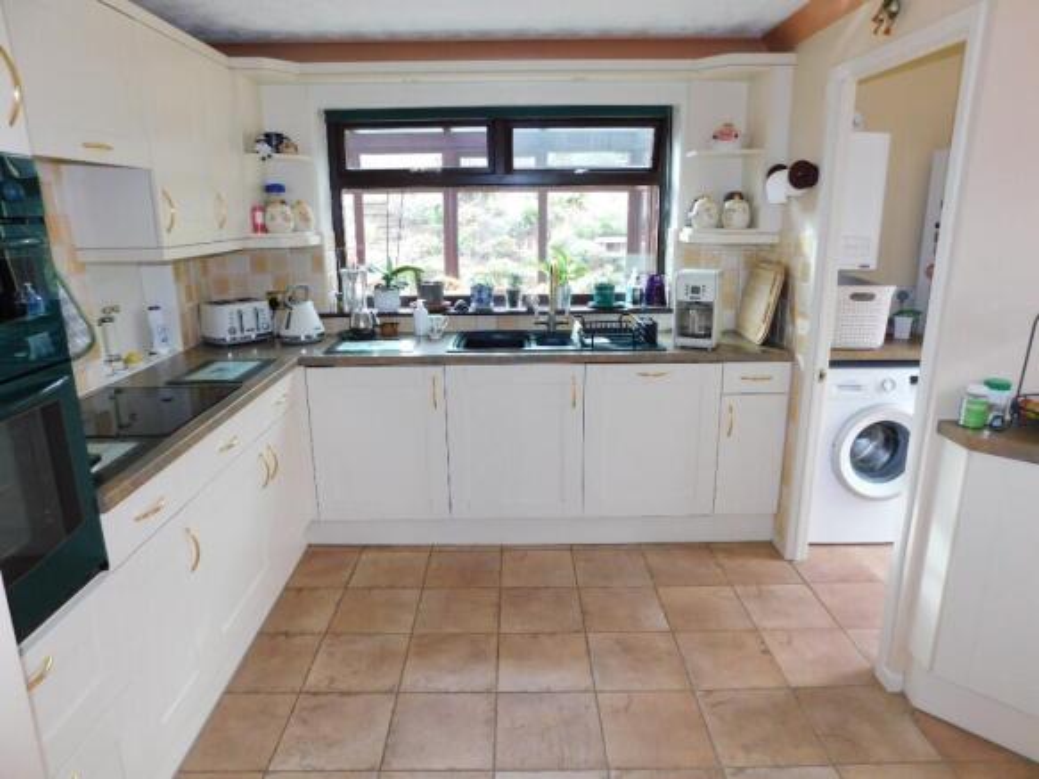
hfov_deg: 73.9
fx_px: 690
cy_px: 390
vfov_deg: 58.9
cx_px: 520
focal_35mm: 23
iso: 200
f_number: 3
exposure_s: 1/30
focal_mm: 4
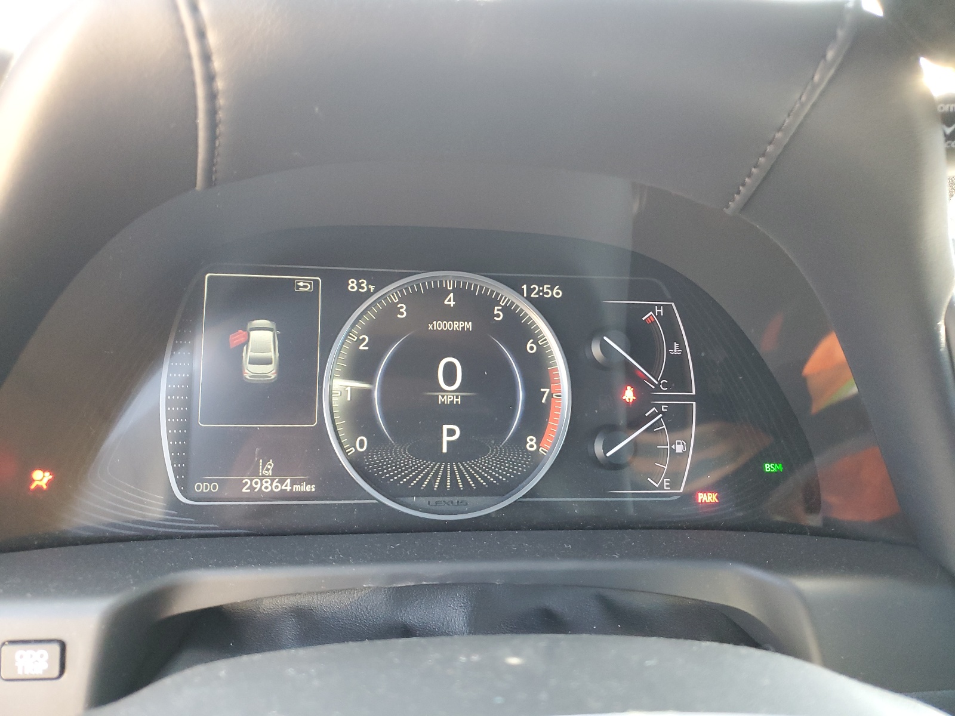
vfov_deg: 53.1
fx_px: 717
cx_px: 478
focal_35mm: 26
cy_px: 358
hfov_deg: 67.3
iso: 202
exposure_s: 1/60.2
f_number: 1.5
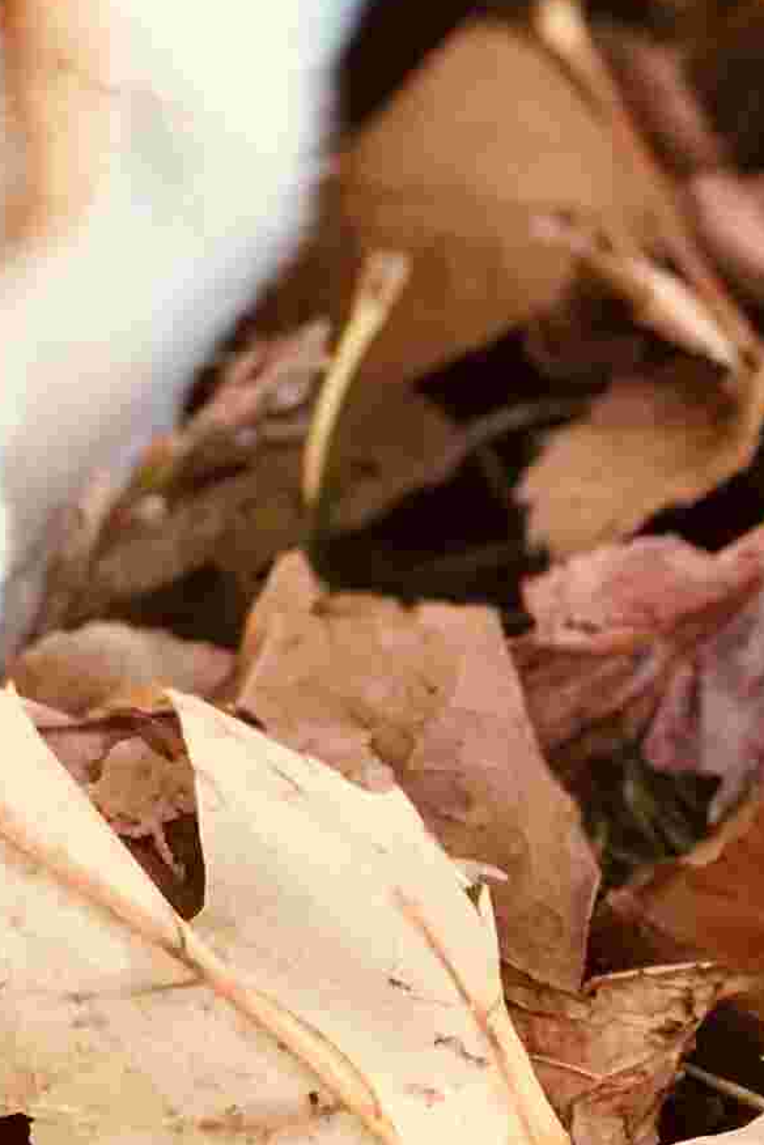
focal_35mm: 273
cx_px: -759
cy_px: -349
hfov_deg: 4.9
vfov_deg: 7.5
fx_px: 8690
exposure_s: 1/120
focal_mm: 6.6
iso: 40
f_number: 2.8
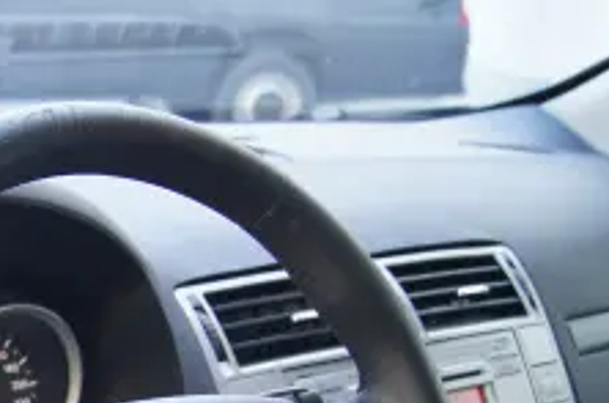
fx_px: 1317
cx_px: -102
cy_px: 562
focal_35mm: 78
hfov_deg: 23.9
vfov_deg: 16.2
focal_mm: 18
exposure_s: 1/30
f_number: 3.5
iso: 125
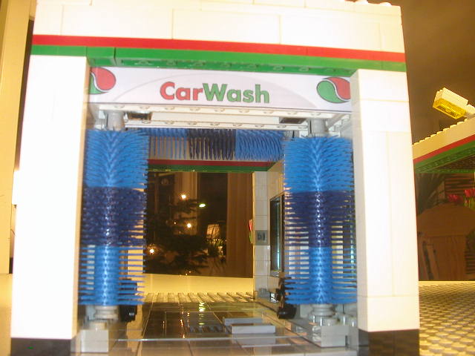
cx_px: 238
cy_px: 178
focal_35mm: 37
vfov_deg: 38.7
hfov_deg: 50.1
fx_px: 508
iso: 200
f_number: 4.5
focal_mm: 5.6
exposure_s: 1/8
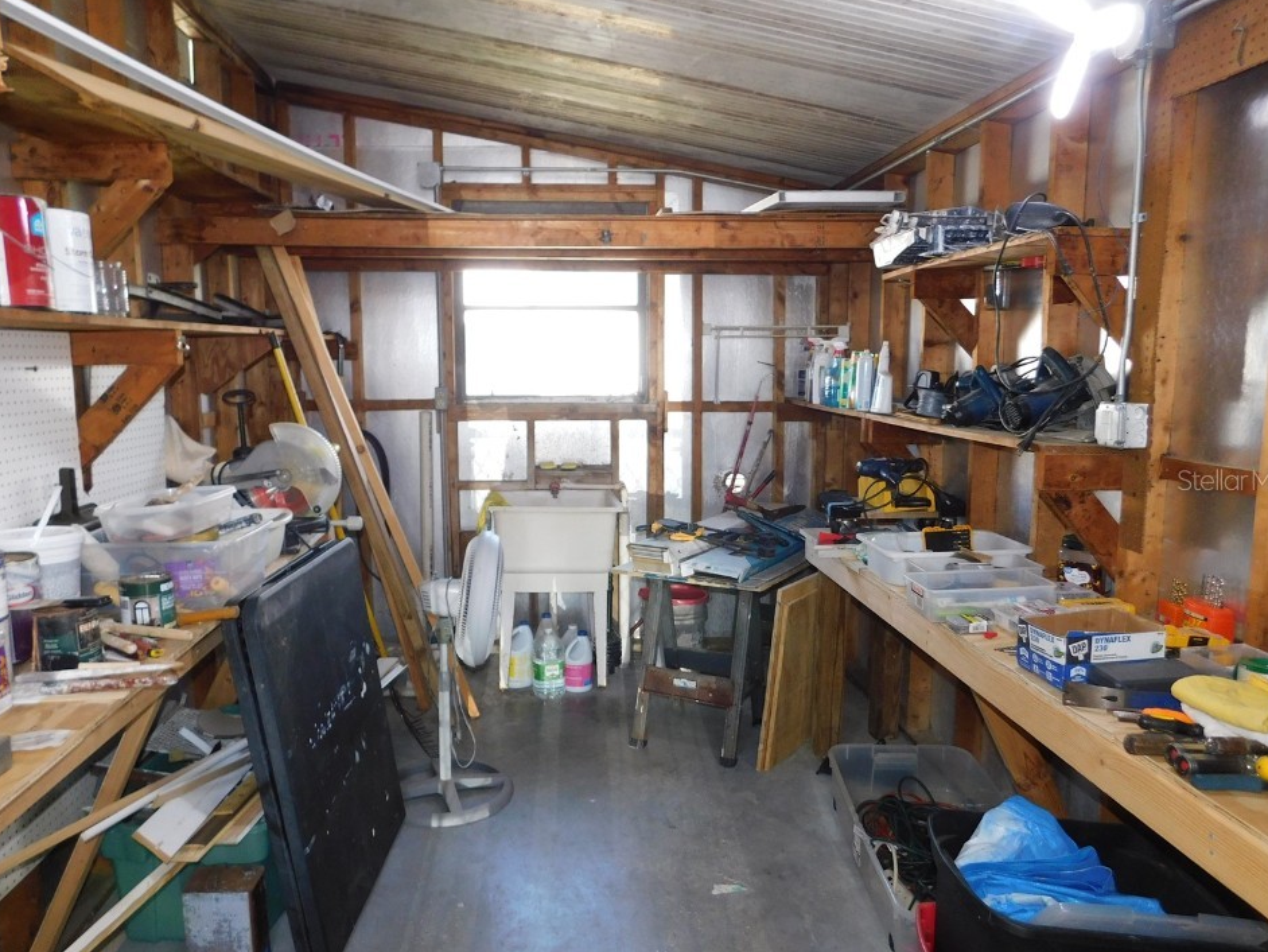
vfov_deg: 54.9
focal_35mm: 25
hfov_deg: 69.4
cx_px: 615
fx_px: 916
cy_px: 479
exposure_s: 1/30
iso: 200
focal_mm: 4
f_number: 3
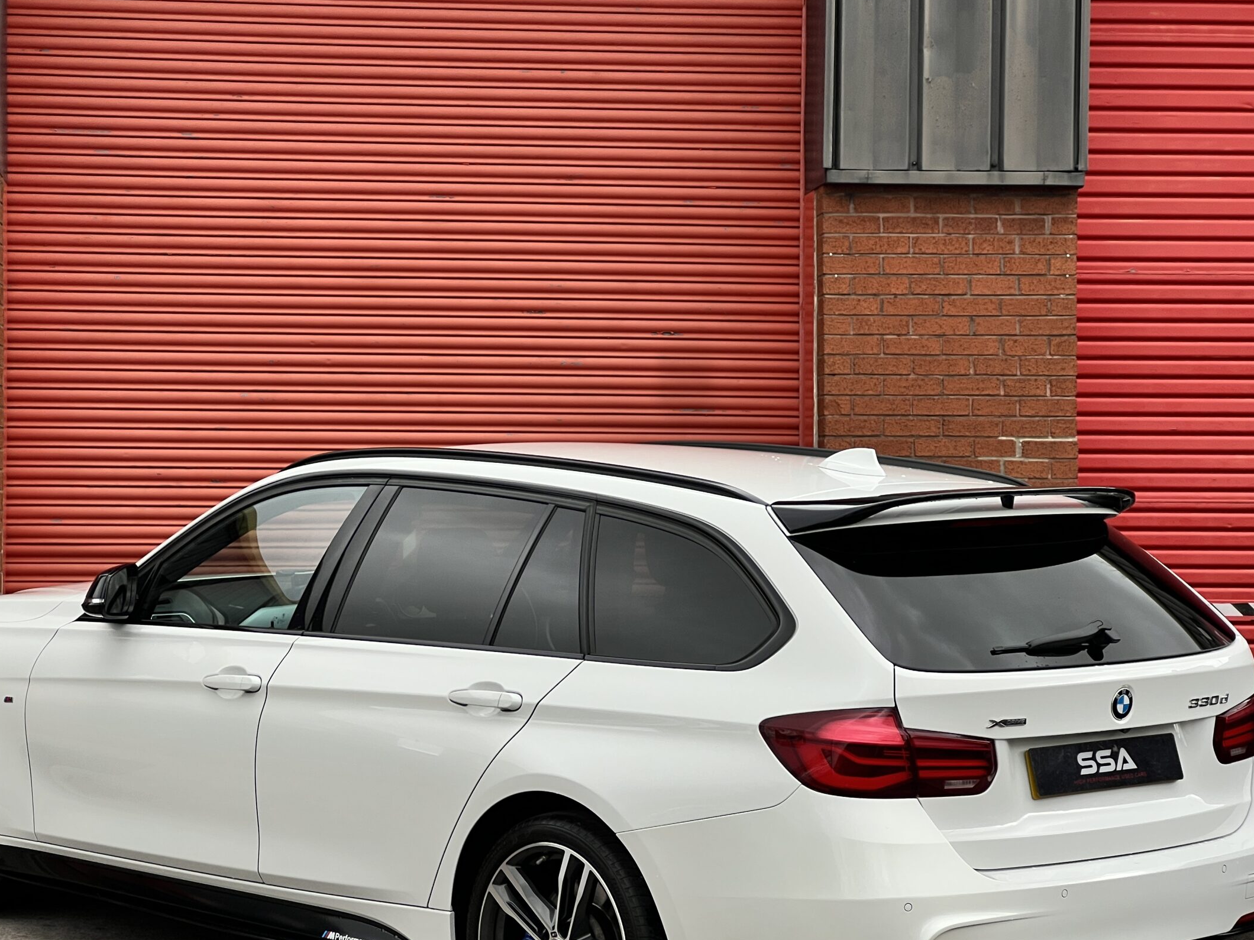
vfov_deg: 15.9
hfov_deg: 21.1
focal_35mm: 93
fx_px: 3369
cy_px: 540
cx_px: 560
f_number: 2.8
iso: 32
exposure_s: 1/290
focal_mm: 9
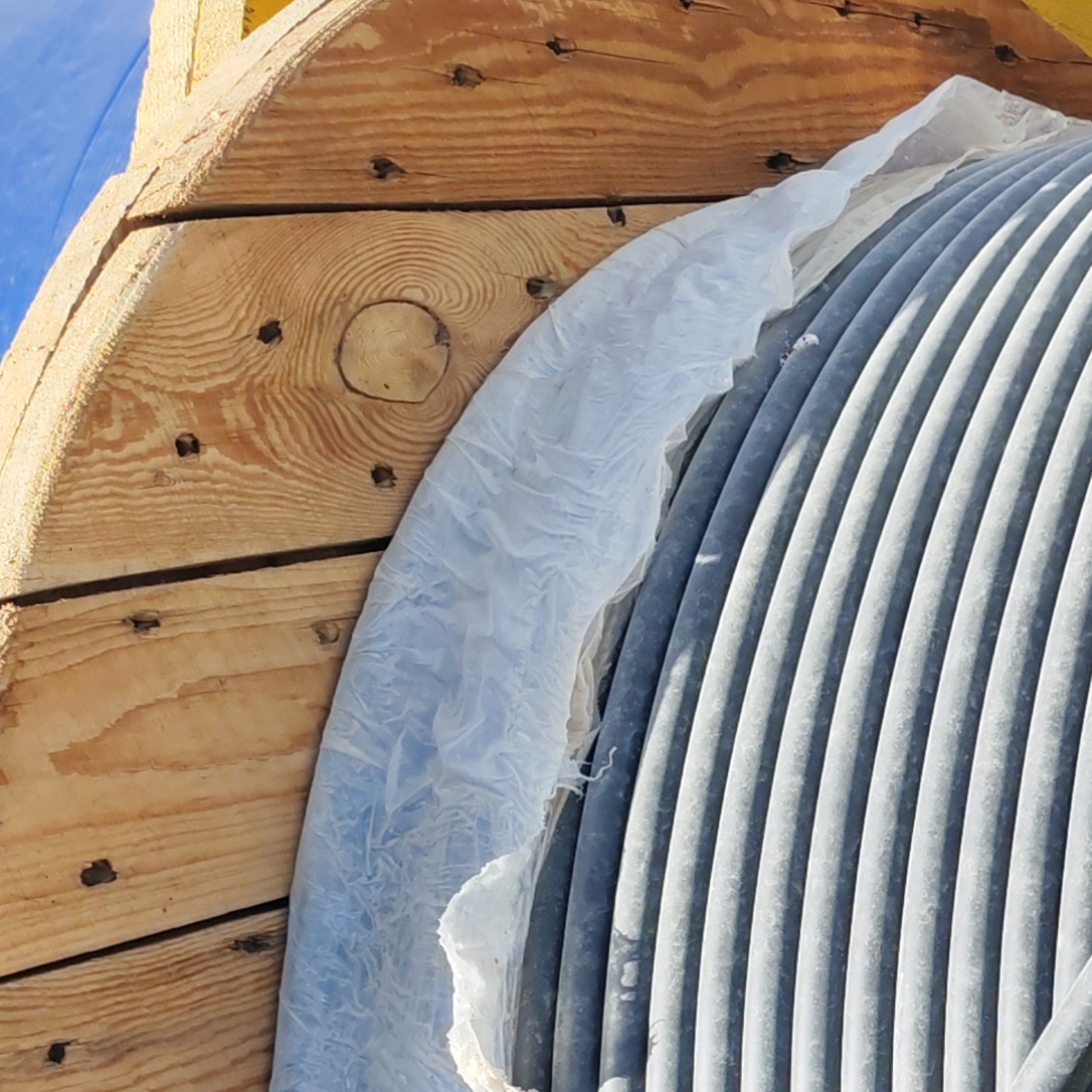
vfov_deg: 18.5
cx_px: 1352
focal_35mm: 90
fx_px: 3212
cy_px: 1205
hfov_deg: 18.2
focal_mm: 6.12
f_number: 1.9
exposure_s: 1/480
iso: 50
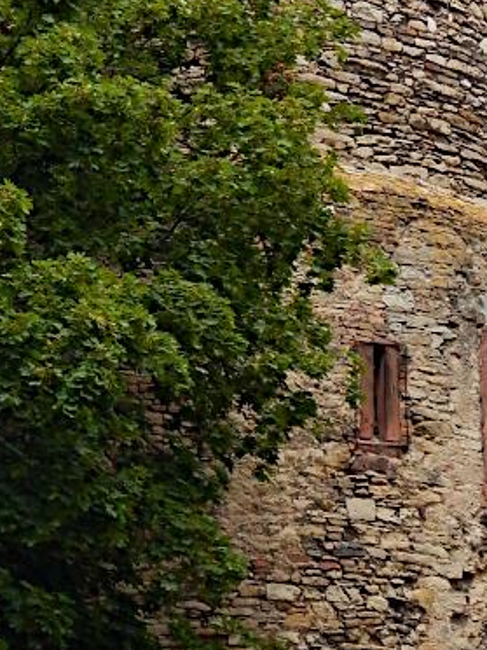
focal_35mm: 158
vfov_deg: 12.5
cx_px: 148
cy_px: 299
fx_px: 2964
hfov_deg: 9.4
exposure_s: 1/800
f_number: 3.7
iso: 125
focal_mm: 8.6
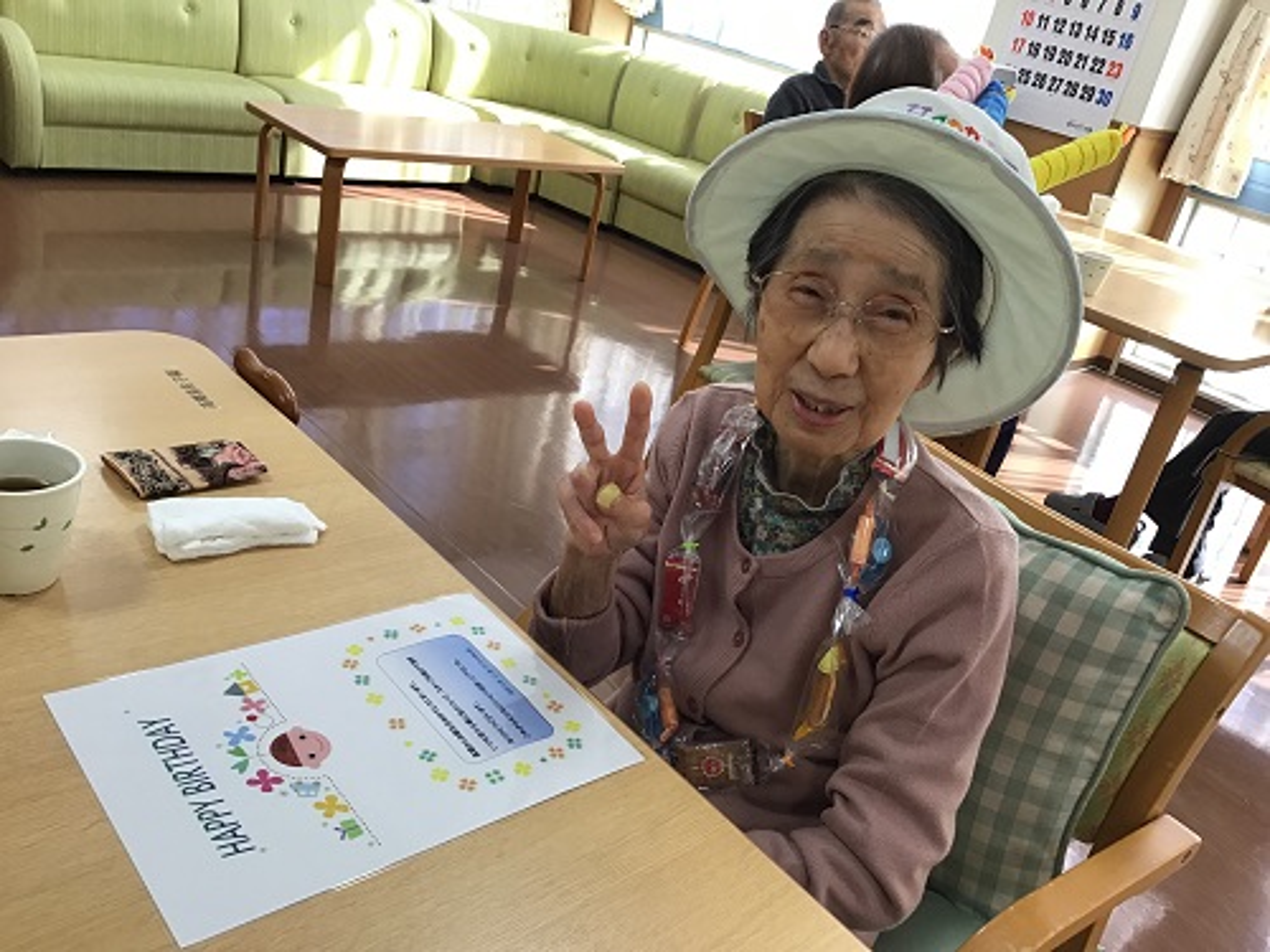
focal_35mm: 31
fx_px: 1137
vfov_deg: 45.4
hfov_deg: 58.4
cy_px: 476
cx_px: 635
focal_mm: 3.3
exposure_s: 1/40
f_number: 2.4
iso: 25
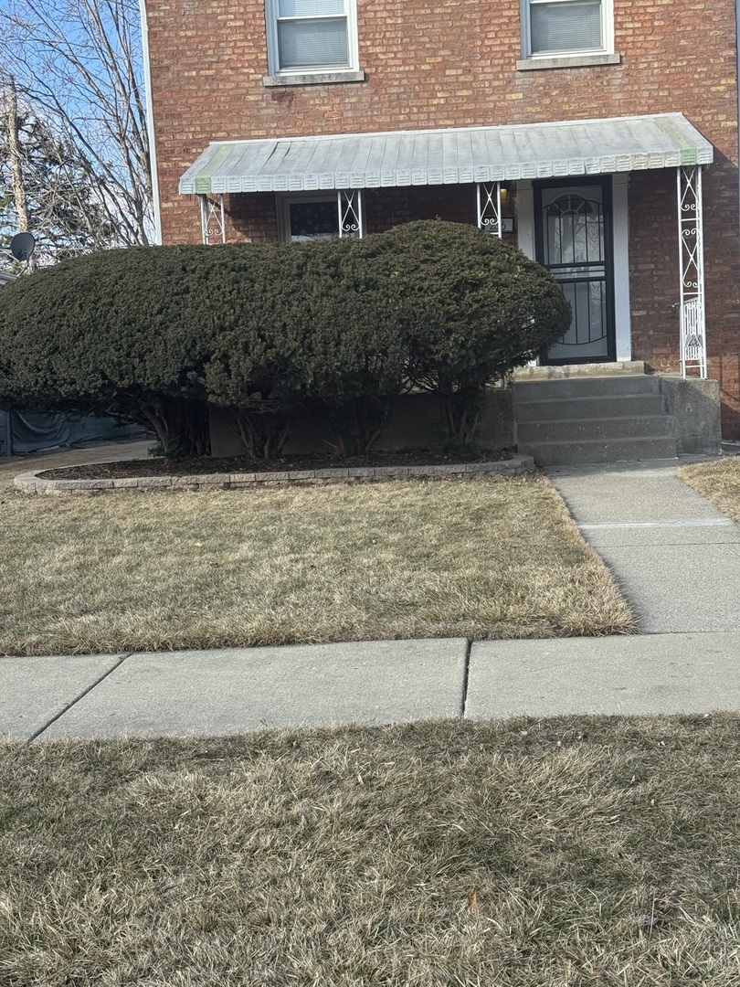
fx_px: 1368
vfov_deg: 39.7
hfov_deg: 30.3
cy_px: 494
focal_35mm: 48
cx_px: 370
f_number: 1.78
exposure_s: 1/1597
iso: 64
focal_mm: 6.76
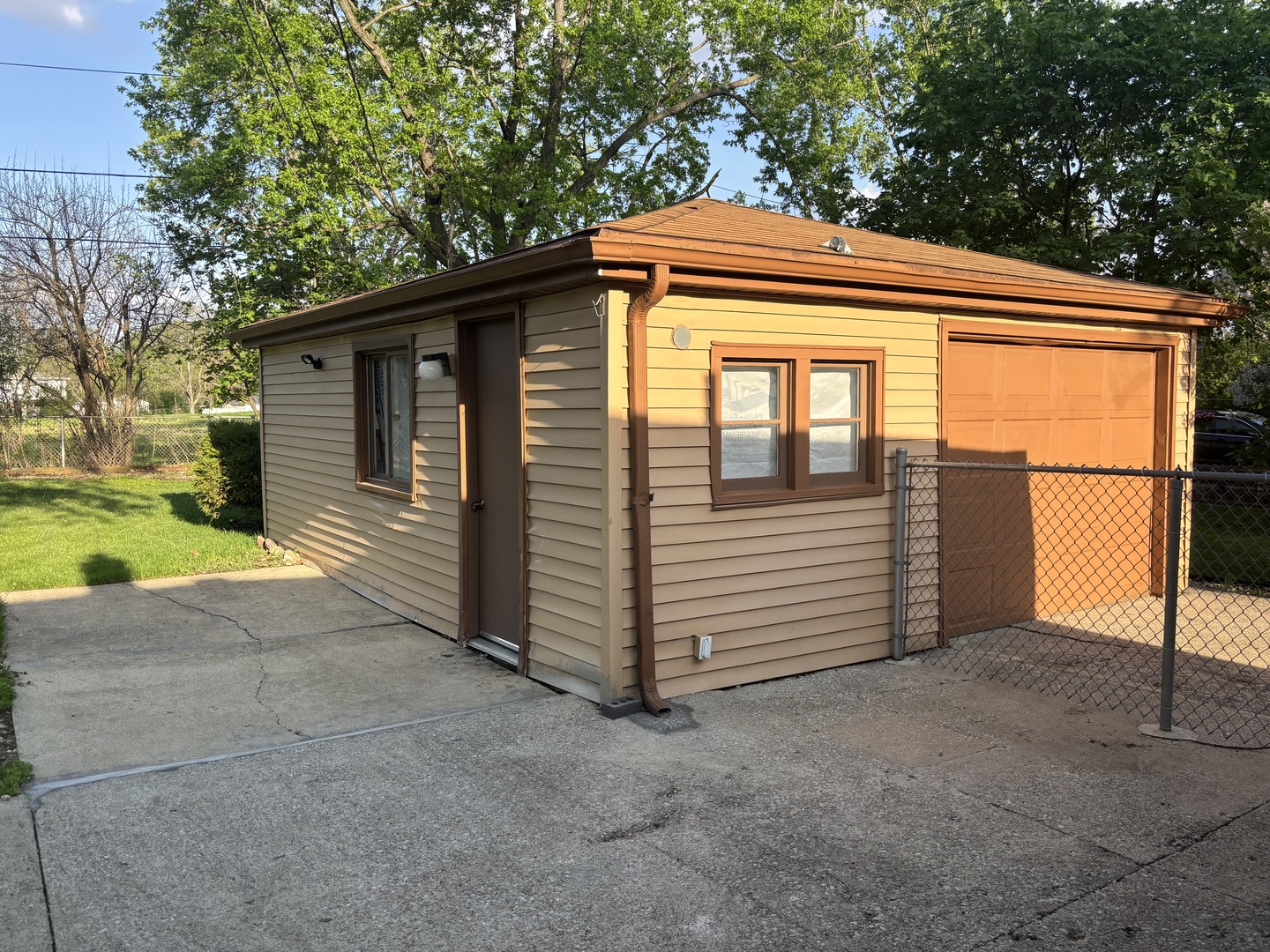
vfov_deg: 53.1
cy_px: 476
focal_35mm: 26
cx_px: 635
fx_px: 954
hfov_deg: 67.3
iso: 50
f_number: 1.6
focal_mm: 5.96
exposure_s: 1/894
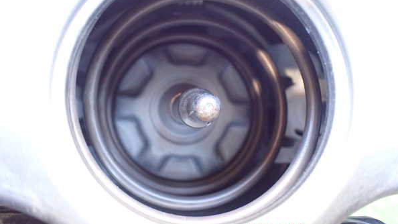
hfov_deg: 59.5
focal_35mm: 33
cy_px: 89
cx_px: 200
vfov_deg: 35.5
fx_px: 348
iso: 800
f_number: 2.3
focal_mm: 5.4
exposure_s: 1/40
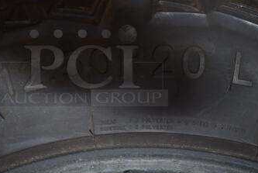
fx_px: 395
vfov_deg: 24.6
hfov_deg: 35.8
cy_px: 65
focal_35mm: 55
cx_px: 82
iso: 360
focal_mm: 20
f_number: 3.8
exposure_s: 1/125
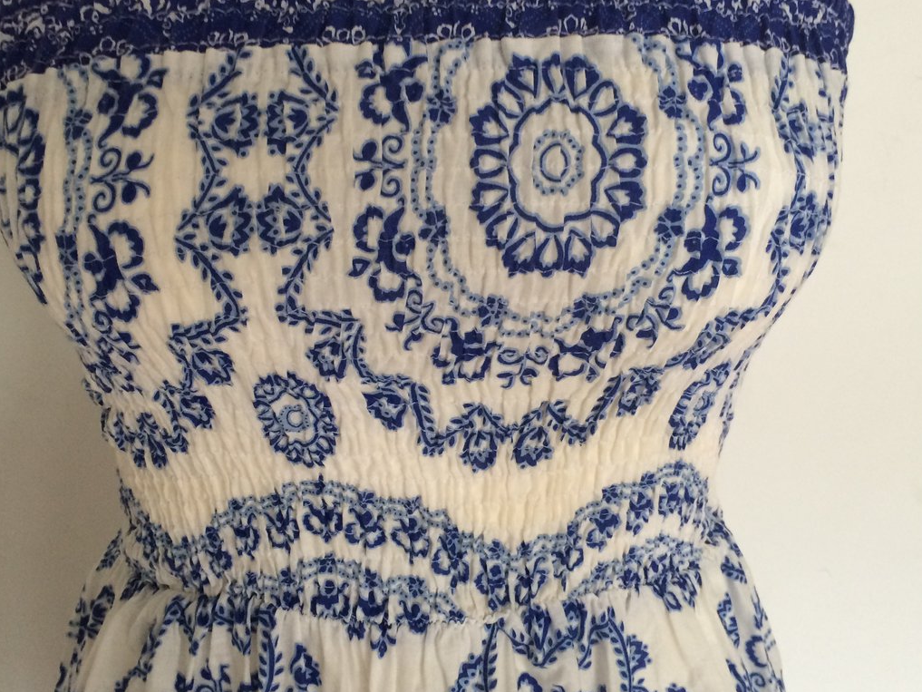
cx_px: 450
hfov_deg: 49.0
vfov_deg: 37.7
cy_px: 307
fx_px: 1012
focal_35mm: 38
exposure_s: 1/30
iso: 100
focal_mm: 4.15
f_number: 2.2
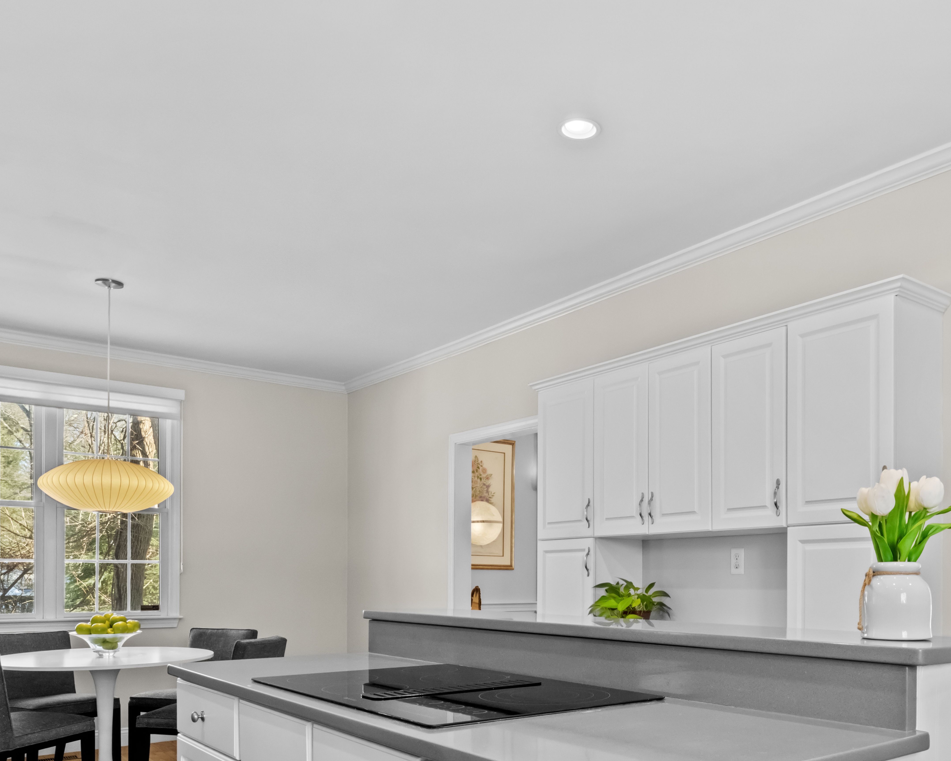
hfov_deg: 56.6
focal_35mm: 31
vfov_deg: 45.6
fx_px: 869
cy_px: 577
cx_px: 601
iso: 1600
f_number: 11
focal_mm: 14.9
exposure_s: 1/8
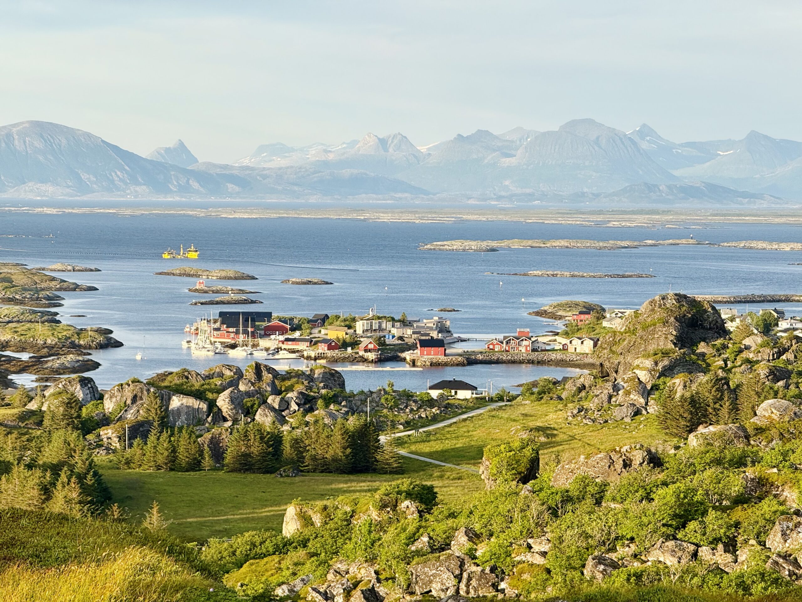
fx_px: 2780
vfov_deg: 12.3
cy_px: 301
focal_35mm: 120
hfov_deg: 16.4
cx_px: 401
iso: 50
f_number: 2.8
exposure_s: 1/395
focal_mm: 15.66
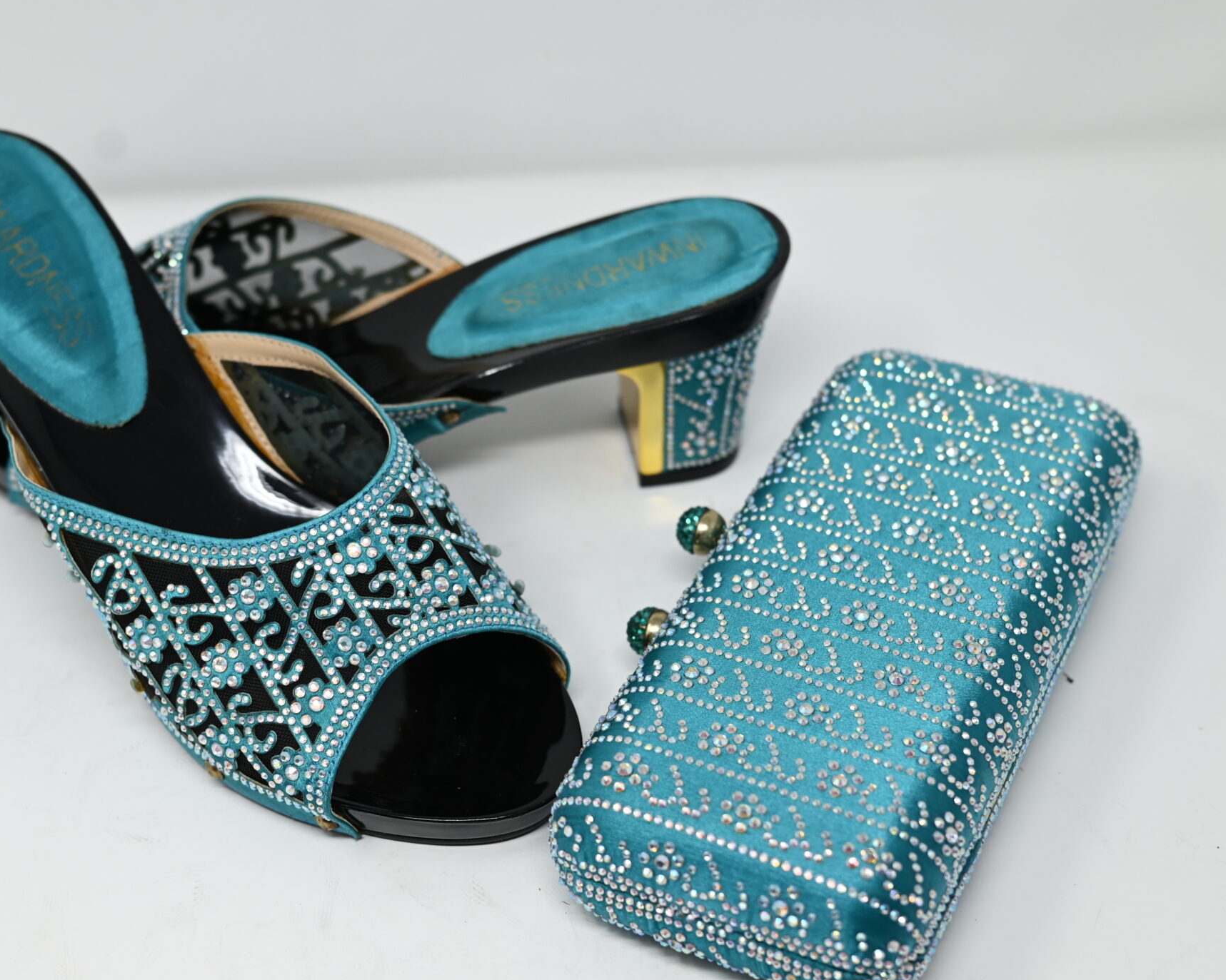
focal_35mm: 56
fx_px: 2032
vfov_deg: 27.1
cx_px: 490
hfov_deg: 33.5
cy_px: 569
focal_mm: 40
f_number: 4.5
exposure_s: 1/250
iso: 400
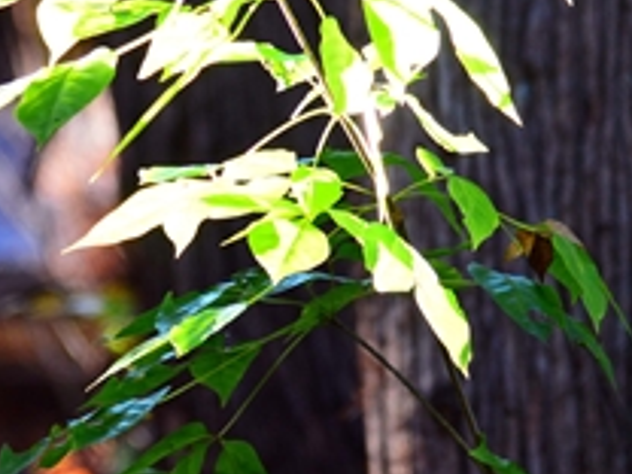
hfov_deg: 4.5
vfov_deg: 3.3
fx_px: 8106
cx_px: 201
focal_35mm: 444
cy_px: 52
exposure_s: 1/125
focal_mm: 120
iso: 1400
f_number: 4
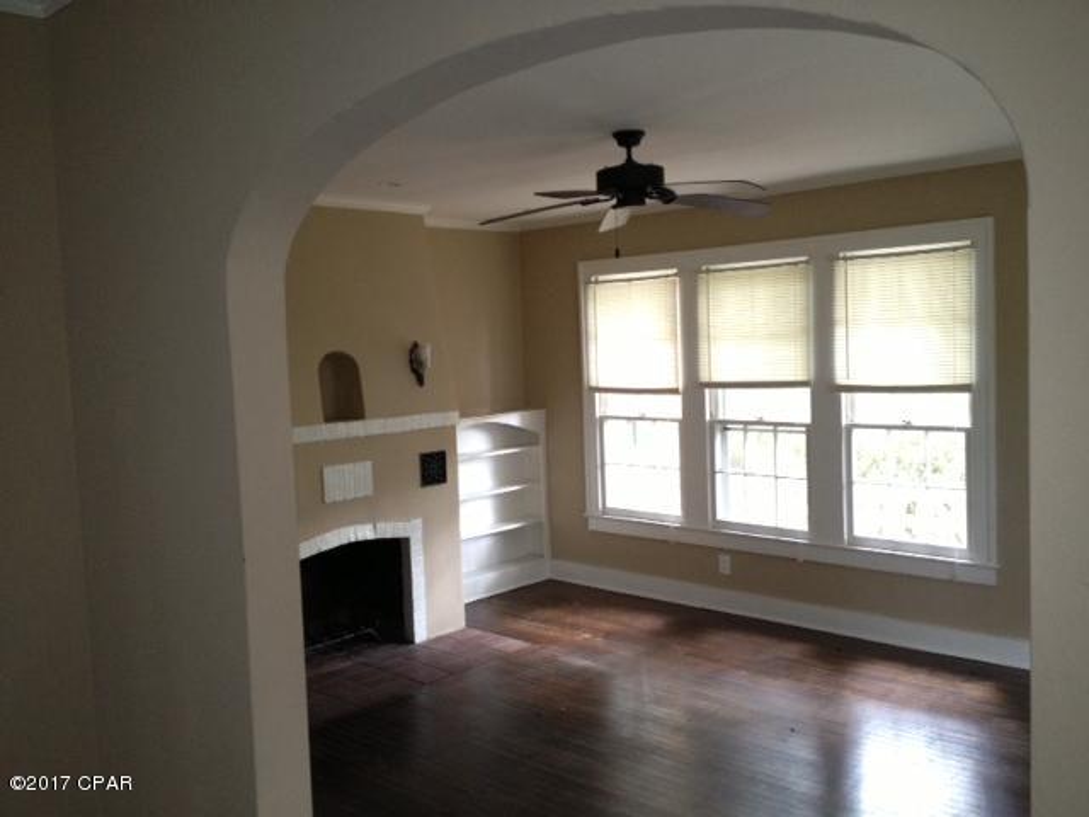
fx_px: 1101
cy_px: 408
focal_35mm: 35
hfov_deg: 52.6
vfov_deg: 40.7
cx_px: 544
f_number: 2.4
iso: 160
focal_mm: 4.28
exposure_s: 1/20
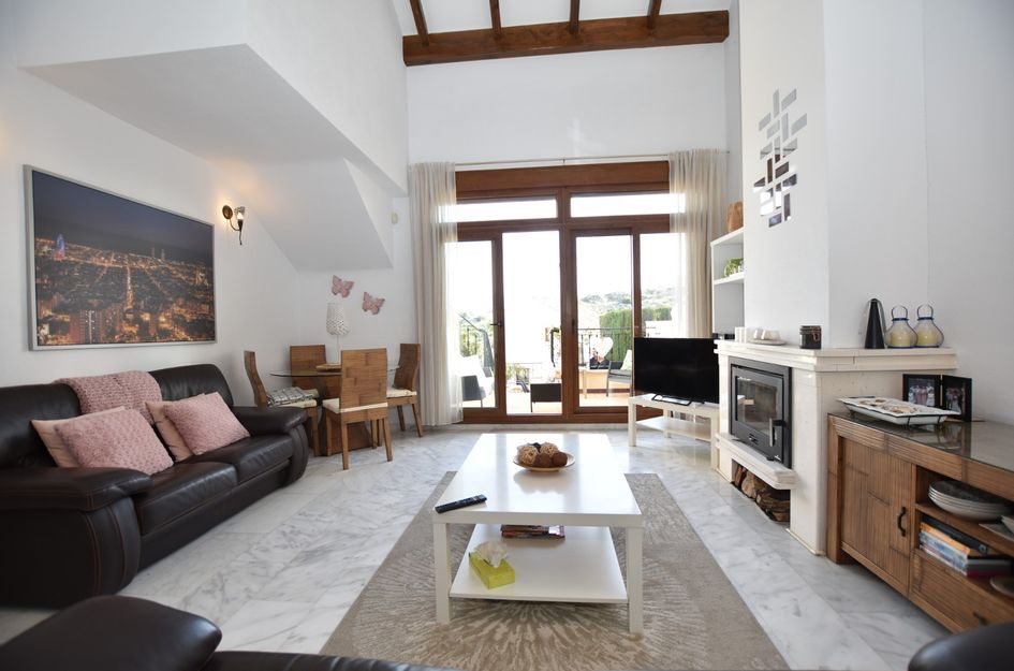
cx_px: 507
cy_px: 336
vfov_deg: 77.0
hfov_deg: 100.5
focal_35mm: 15
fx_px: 421
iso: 200
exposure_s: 1/160
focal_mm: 10
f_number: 3.5
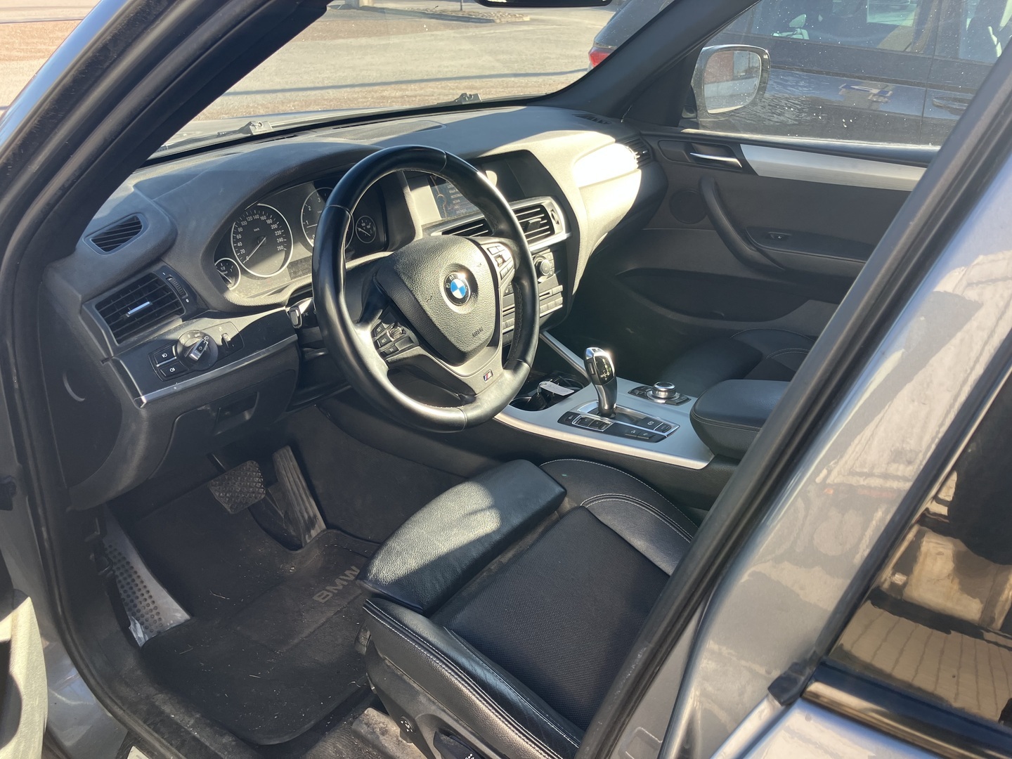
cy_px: 380
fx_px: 819
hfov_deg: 63.4
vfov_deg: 49.7
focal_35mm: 28
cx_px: 506
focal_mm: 3.99
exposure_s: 1/121
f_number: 1.8
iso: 25
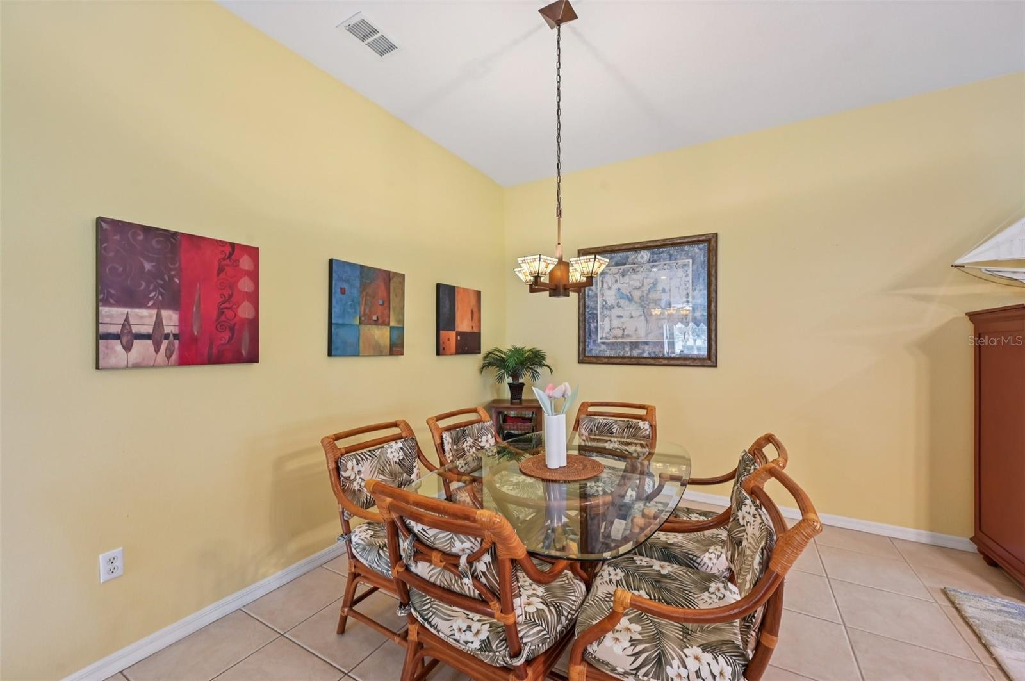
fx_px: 398
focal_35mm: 14
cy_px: 340
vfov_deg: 81.1
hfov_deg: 104.3
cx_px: 512
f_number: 8
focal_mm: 14
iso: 400
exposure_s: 1/8
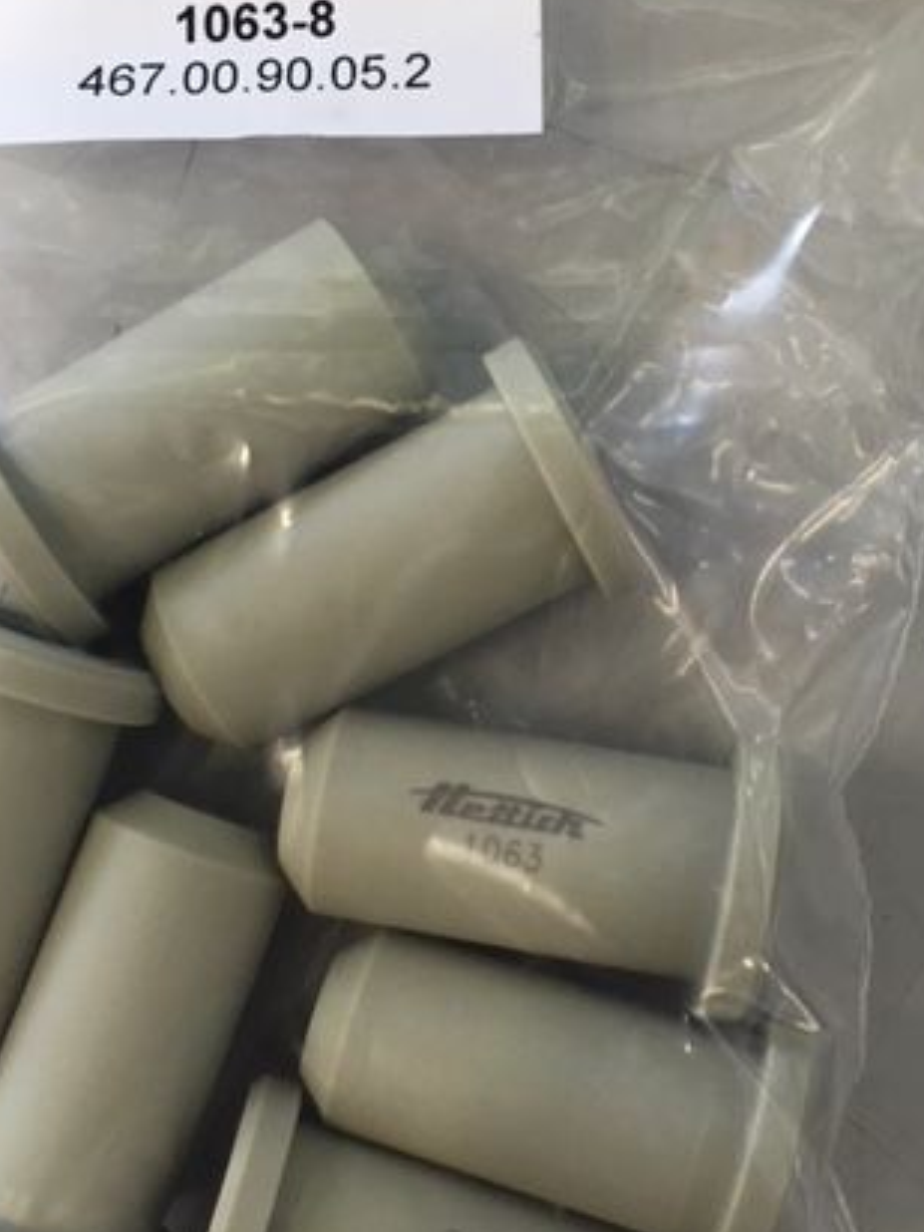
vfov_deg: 42.0
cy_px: 676
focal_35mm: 45
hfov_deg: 32.2
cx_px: 446
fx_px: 1602
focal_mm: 4.15
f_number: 2.2
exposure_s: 1/33
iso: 100
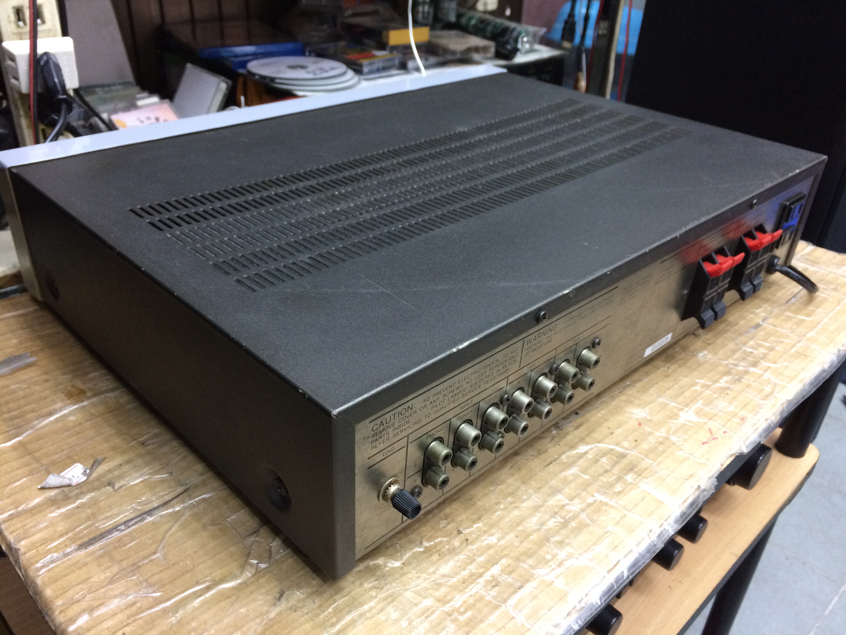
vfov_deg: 48.2
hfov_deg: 61.7
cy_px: 318
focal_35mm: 29
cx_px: 423
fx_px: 709
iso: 200
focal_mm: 4.15
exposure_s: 1/33
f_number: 2.2
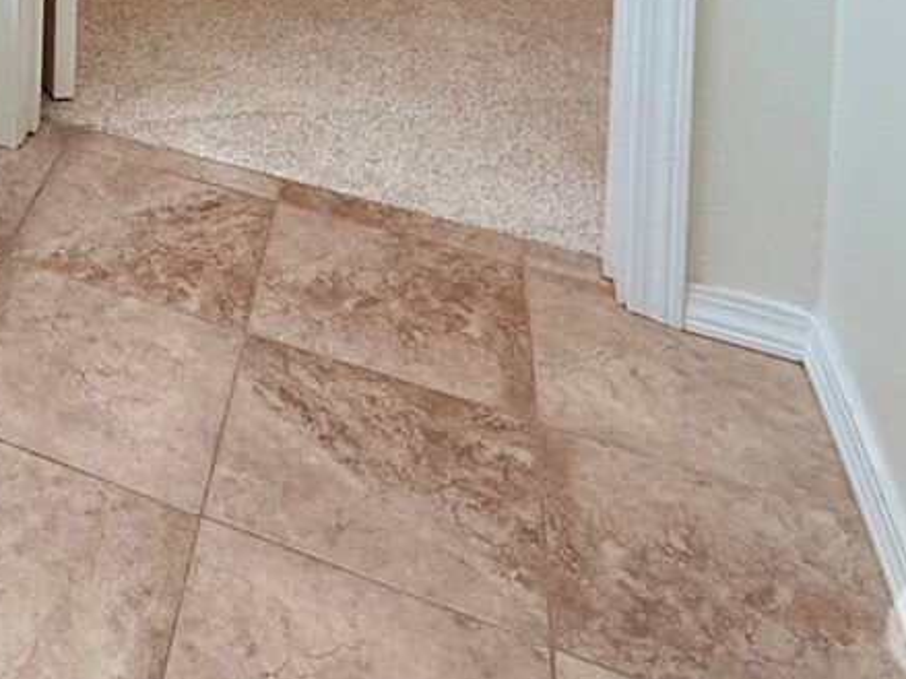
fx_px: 1334
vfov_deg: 20.6
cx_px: -229
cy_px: -526
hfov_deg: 30.6
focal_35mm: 51
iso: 100
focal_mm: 2.22
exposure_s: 1/120
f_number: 2.2
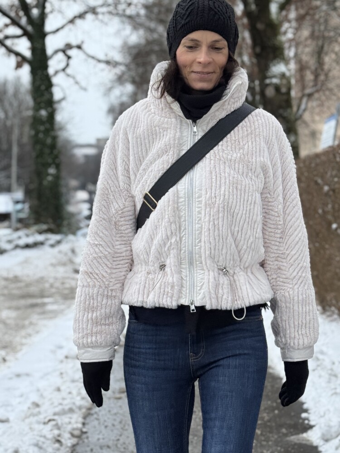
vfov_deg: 39.7
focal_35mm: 48
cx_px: 170
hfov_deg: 30.3
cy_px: 226
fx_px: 629
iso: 64
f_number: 1.78
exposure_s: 1/1339
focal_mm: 6.76
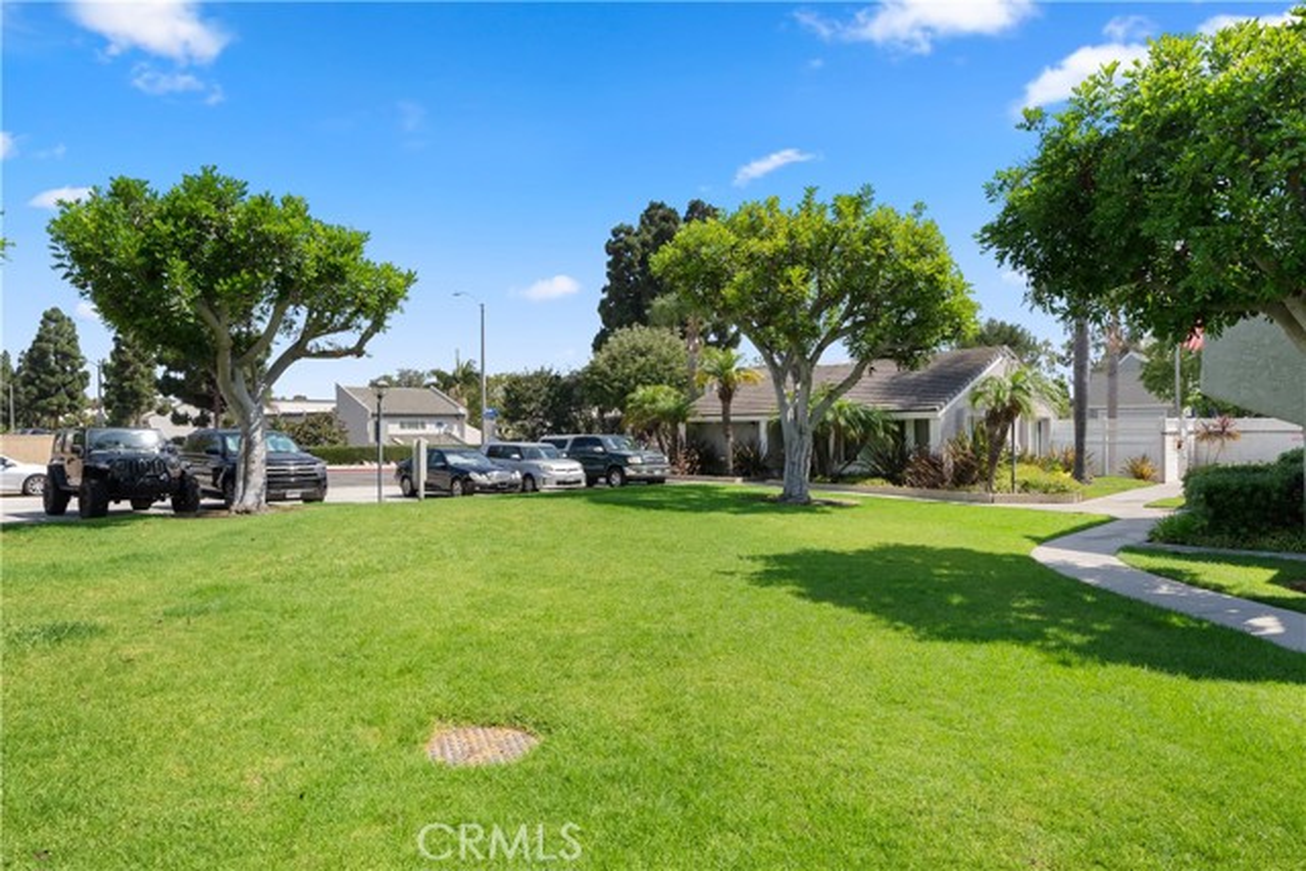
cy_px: 436
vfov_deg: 59.5
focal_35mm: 21
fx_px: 762
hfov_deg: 81.2
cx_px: 653
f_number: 9
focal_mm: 21
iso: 640
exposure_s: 1/250
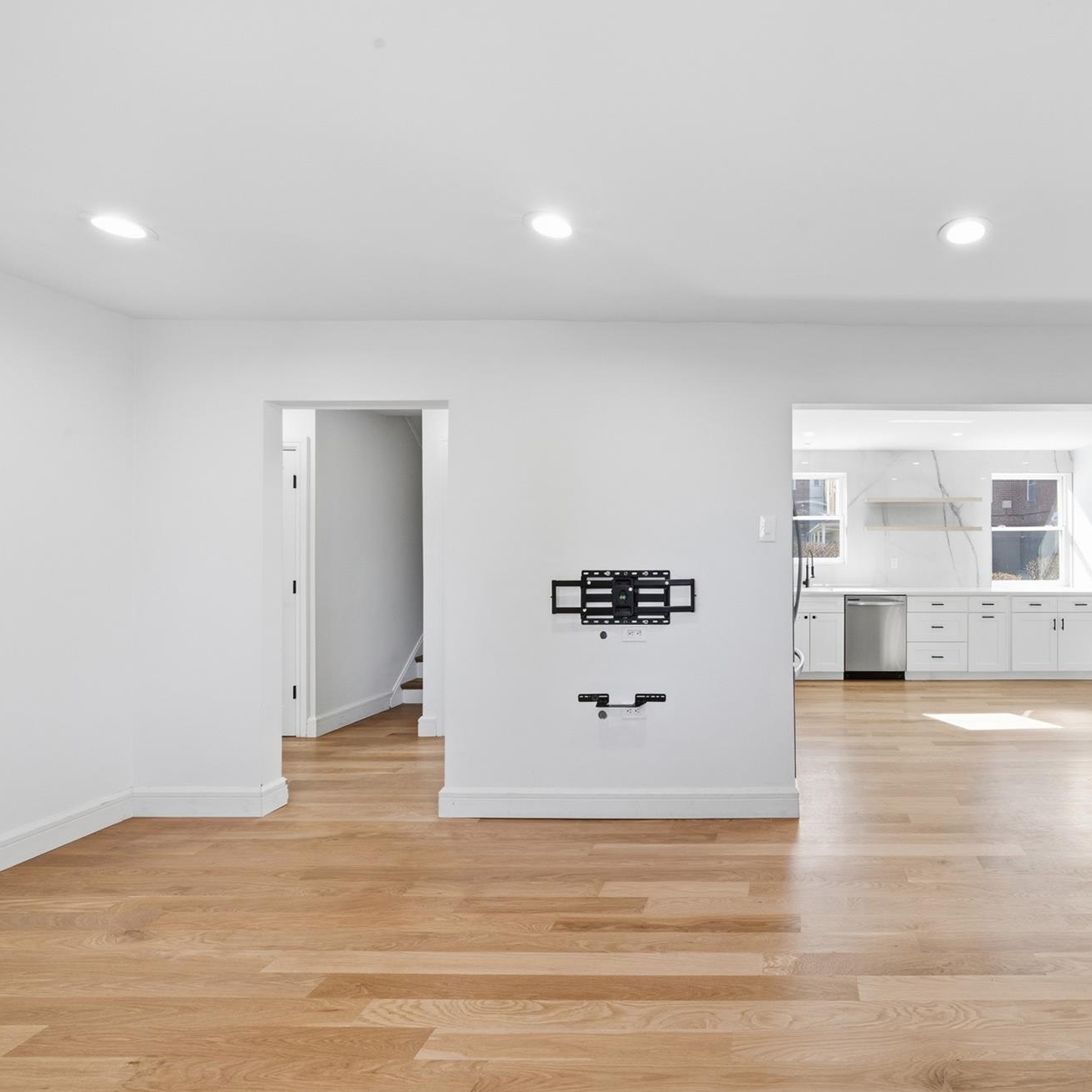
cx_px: 795
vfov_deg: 87.4
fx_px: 571
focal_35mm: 16
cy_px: 543
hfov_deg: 81.8
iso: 100
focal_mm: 12
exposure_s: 1/2.5
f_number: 11
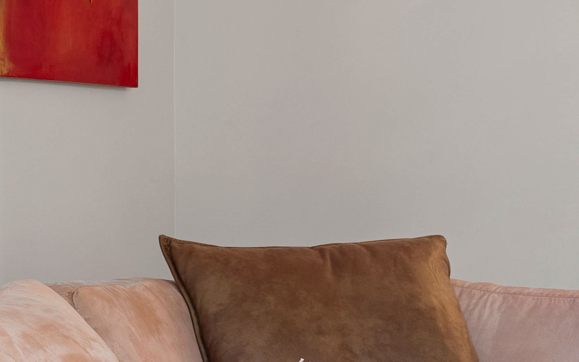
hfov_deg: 11.6
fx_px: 2605
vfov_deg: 7.9
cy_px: 128
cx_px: 1086
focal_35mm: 165
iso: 250
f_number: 8
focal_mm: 29.2
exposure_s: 2.5
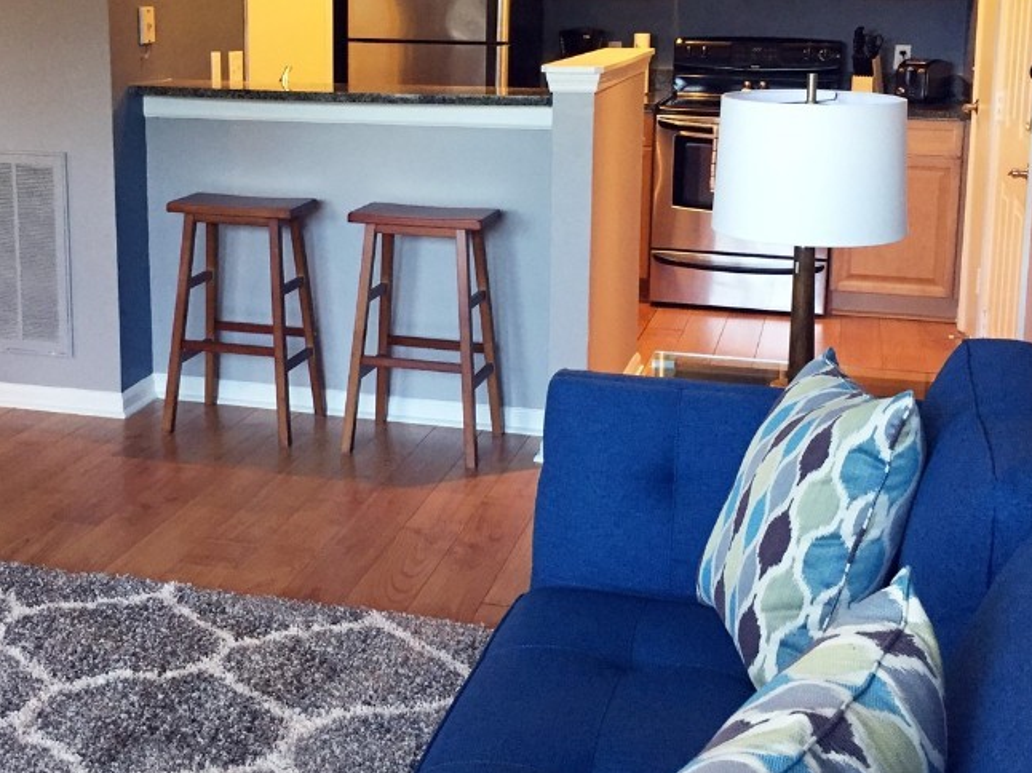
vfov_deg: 31.0
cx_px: 431
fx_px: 1371
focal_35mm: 46
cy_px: 201
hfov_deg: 41.1
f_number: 2.2
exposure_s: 1/30
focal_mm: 4.15
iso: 160
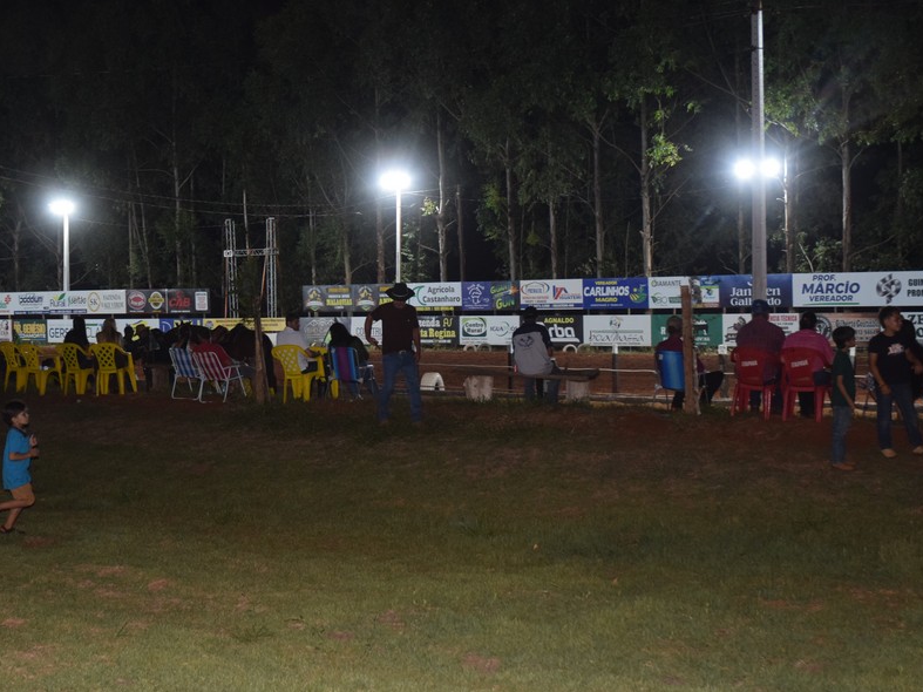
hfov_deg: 34.3
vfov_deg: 26.1
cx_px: 430
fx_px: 1493
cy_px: 342
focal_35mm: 56
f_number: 4
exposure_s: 1/60
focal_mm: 34
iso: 1600
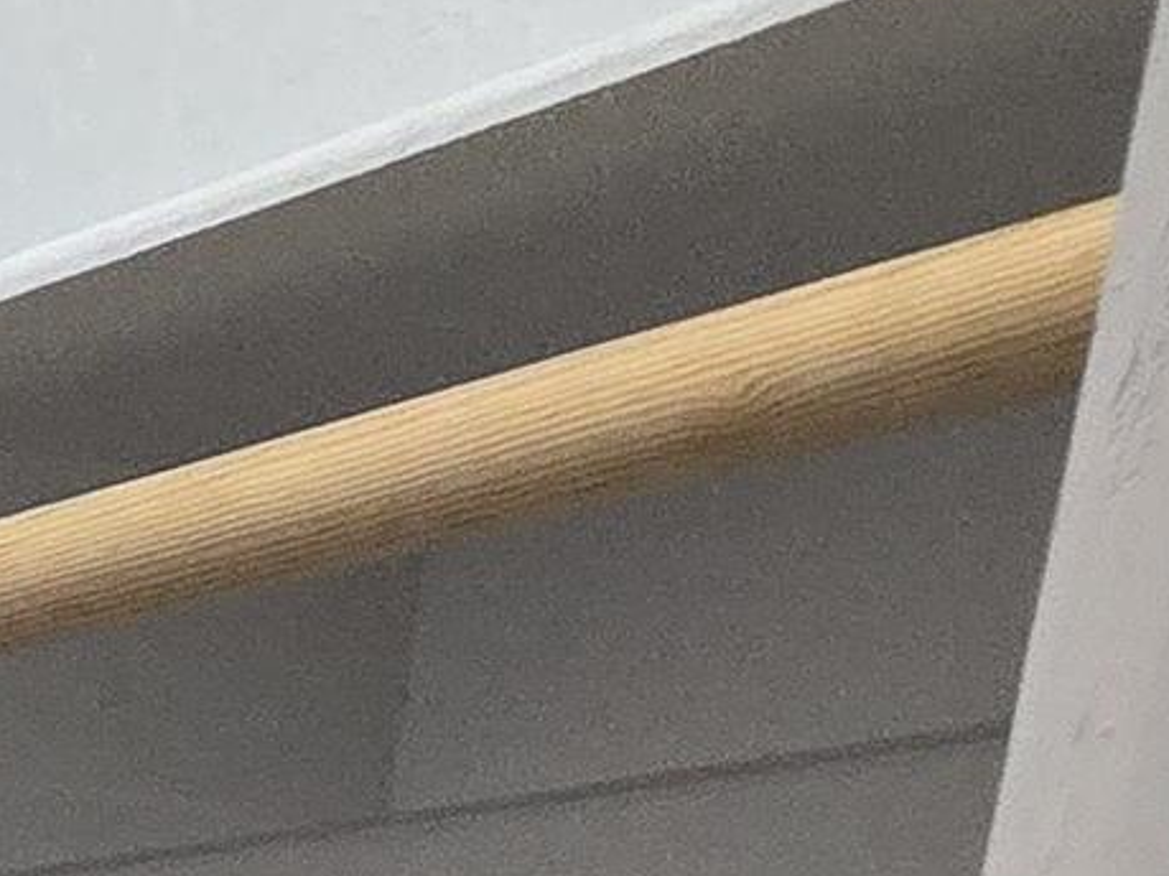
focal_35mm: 87
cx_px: -1859
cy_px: 2086
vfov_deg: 13.0
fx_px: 2937
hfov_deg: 13.5
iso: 320
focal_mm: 2.2
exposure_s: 1/60
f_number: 2.2
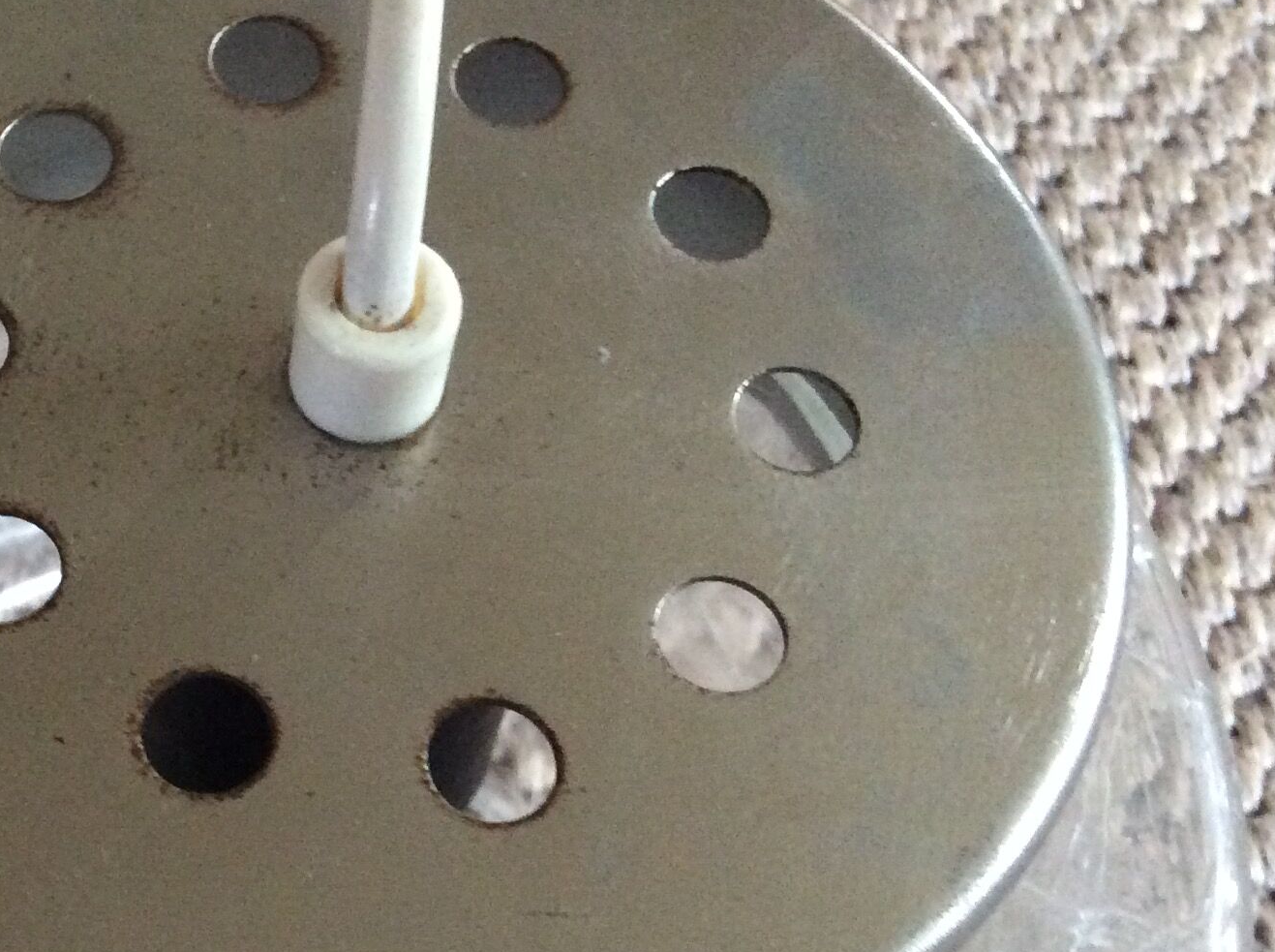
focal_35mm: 63
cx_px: 214
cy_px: 561
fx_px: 2316
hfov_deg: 29.9
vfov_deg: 23.2
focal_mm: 3.3
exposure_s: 1/25
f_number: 2.4
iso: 250
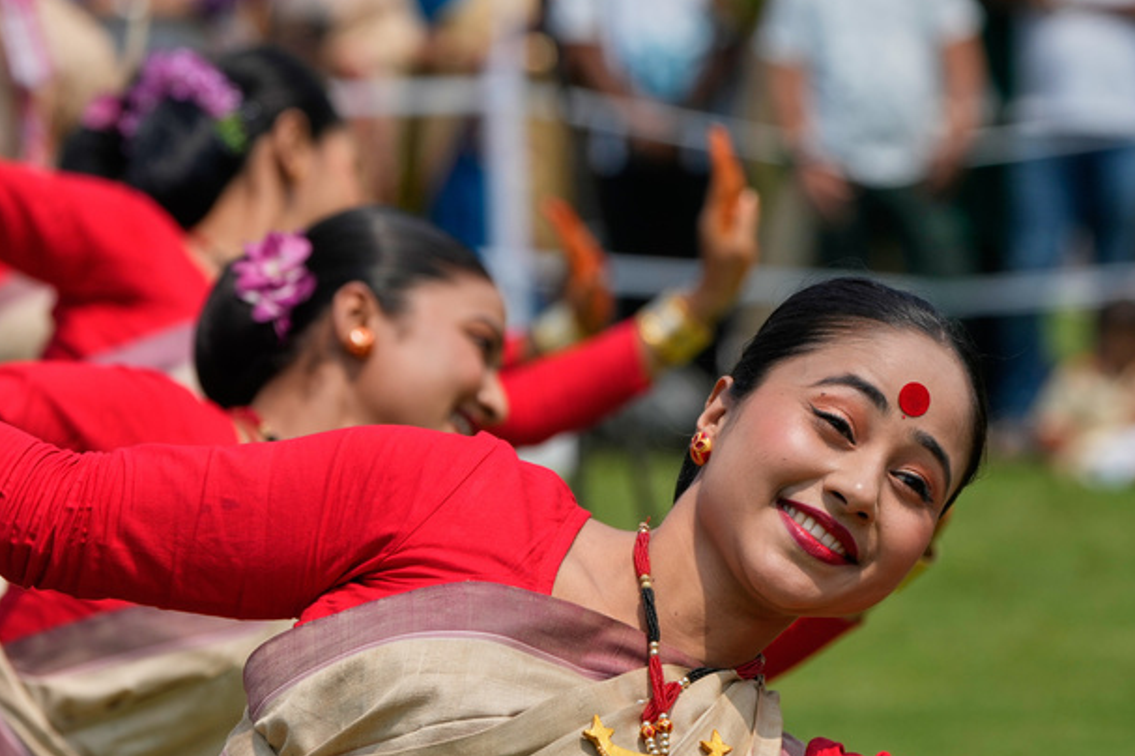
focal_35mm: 422
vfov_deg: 3.3
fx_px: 13297
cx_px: 559
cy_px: 460
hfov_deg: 4.9
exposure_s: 1/1250
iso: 250
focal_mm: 250
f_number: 8
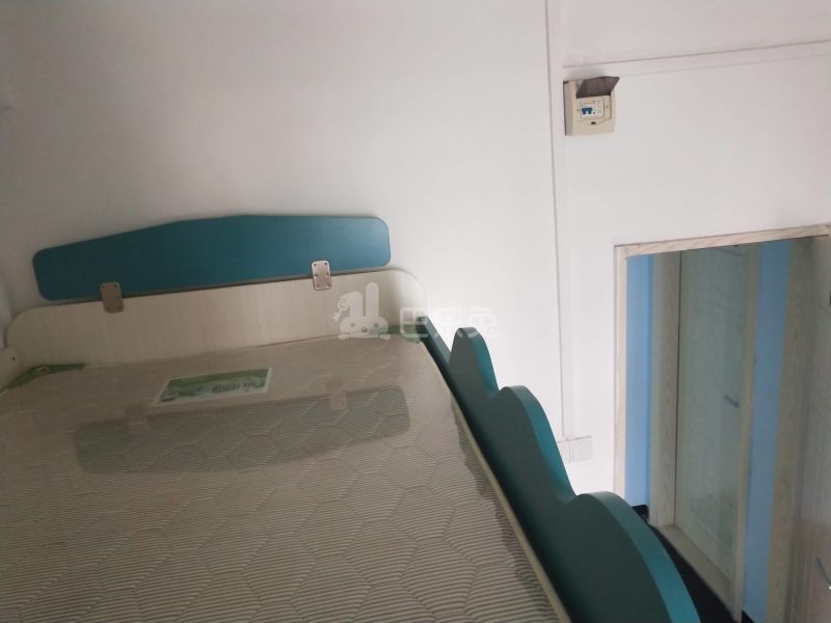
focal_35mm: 30
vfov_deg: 46.8
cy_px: 312
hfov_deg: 60.0
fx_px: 720
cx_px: 416
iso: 256
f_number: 1.8
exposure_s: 1/50
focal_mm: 3.95
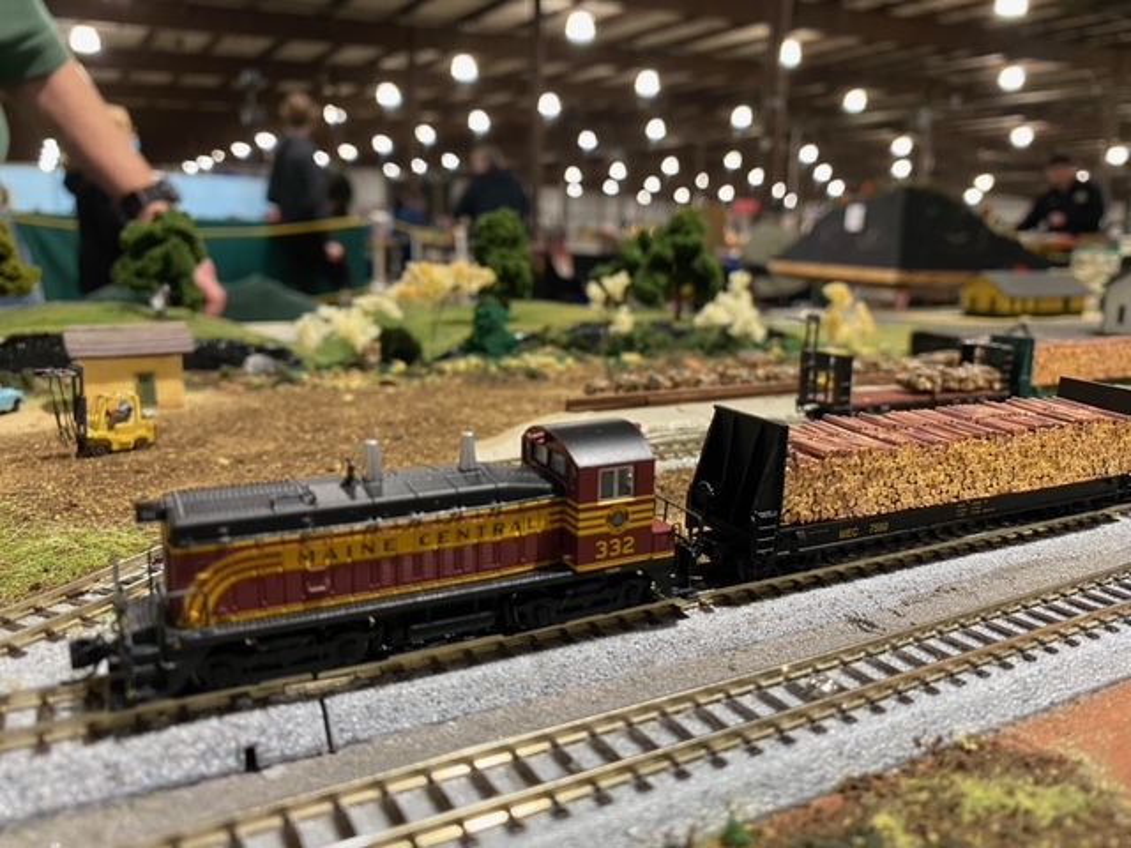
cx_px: 566
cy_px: 424
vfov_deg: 53.1
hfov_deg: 67.3
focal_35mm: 26
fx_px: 849
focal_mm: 4.25
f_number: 1.8
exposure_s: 1/60
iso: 160
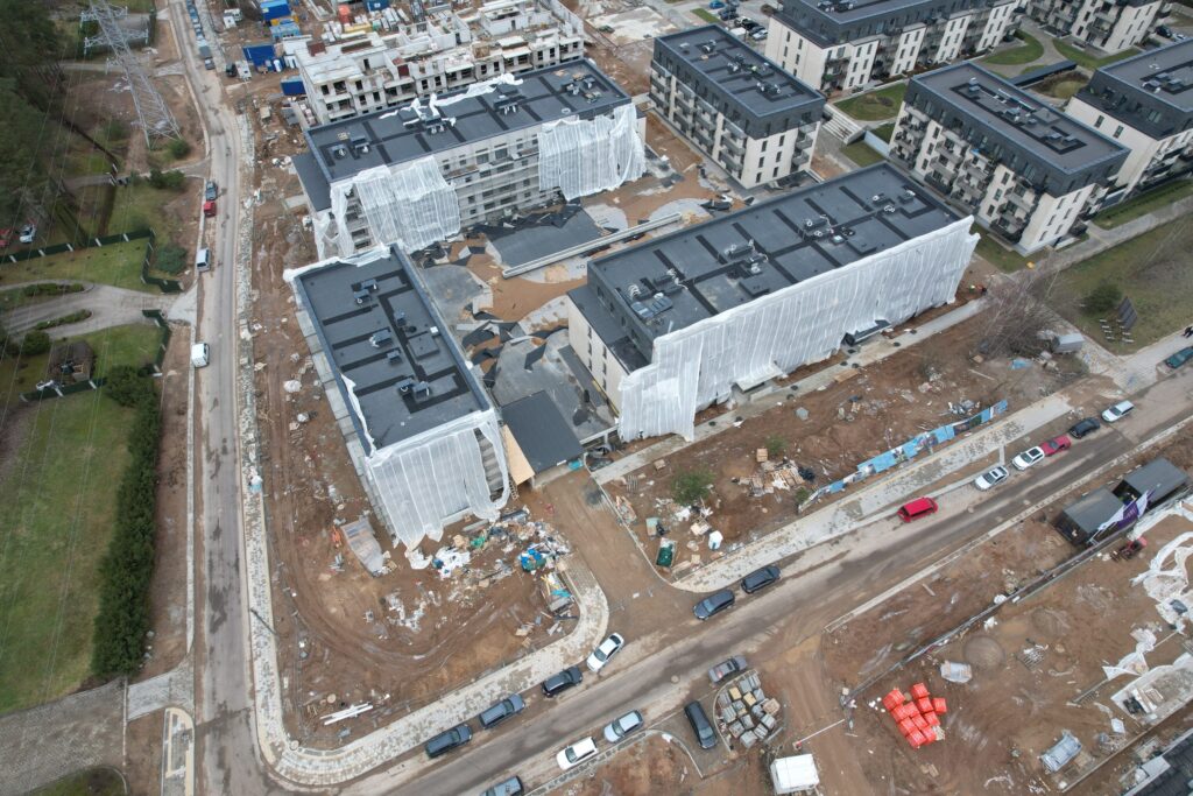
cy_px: 398
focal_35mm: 22
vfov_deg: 57.2
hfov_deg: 78.6
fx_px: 729
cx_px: 596
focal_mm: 8.38
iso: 100
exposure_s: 1/160
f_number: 2.8
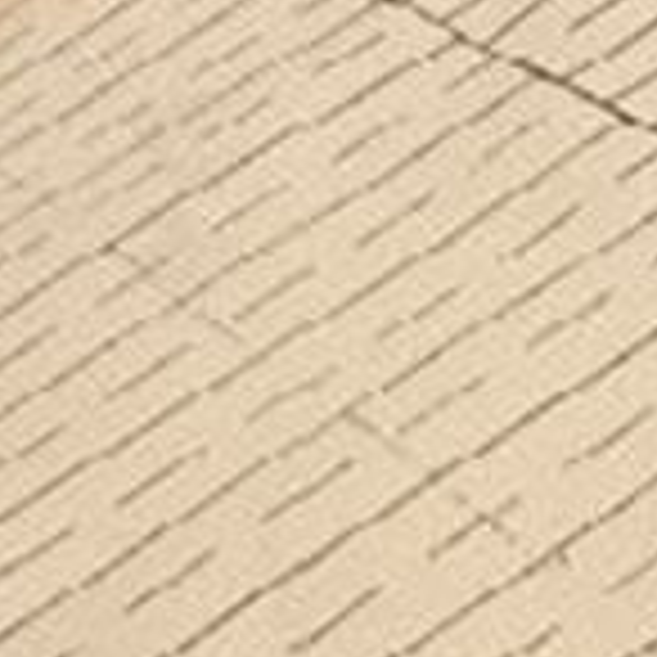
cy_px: 644
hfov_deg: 15.5
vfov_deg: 15.3
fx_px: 2405
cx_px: 238
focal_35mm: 112
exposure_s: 1/3597
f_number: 2.2
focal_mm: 4.15
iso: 32
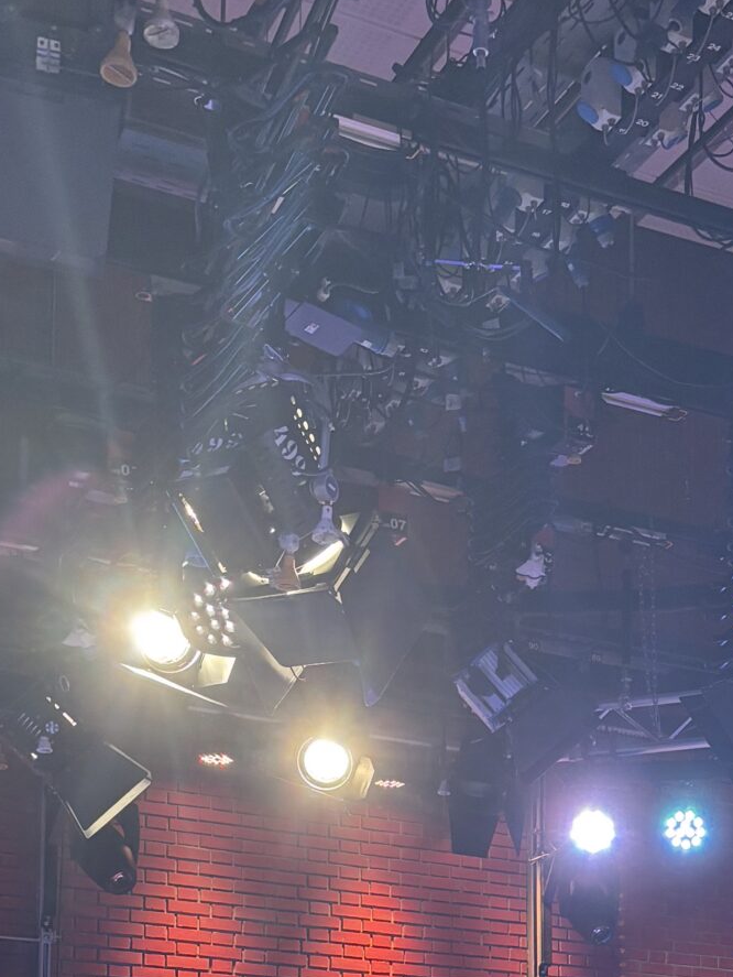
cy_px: 1105
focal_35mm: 75
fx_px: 2116
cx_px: 643
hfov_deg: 19.3
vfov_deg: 24.1
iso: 125
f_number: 1.6
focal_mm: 5.96
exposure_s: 1/49
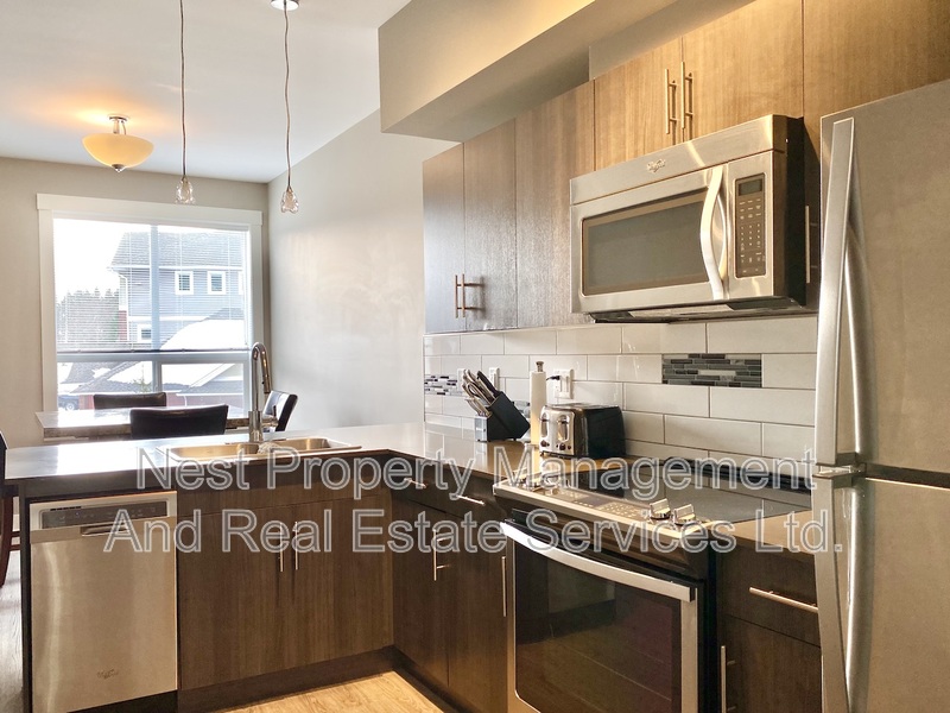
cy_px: 356
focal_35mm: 26
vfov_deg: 53.1
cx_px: 475
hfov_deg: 67.3
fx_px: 714
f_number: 1.8
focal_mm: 4.25
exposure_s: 1/120
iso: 40
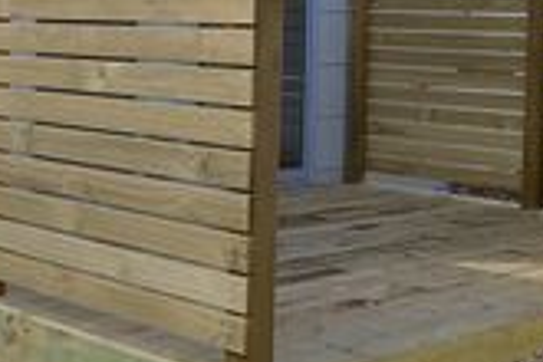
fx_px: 1161
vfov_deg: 17.5
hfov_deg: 25.4
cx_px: 46
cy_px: 35
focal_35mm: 77
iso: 200
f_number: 8
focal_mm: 18
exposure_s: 1/250
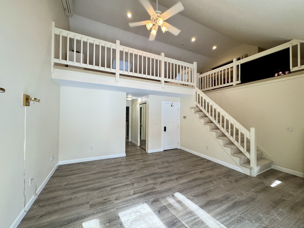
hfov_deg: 102.1
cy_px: 114
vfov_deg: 85.7
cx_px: 152
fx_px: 123
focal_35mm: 14
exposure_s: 1/120
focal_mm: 2.22
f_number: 2.2
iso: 160
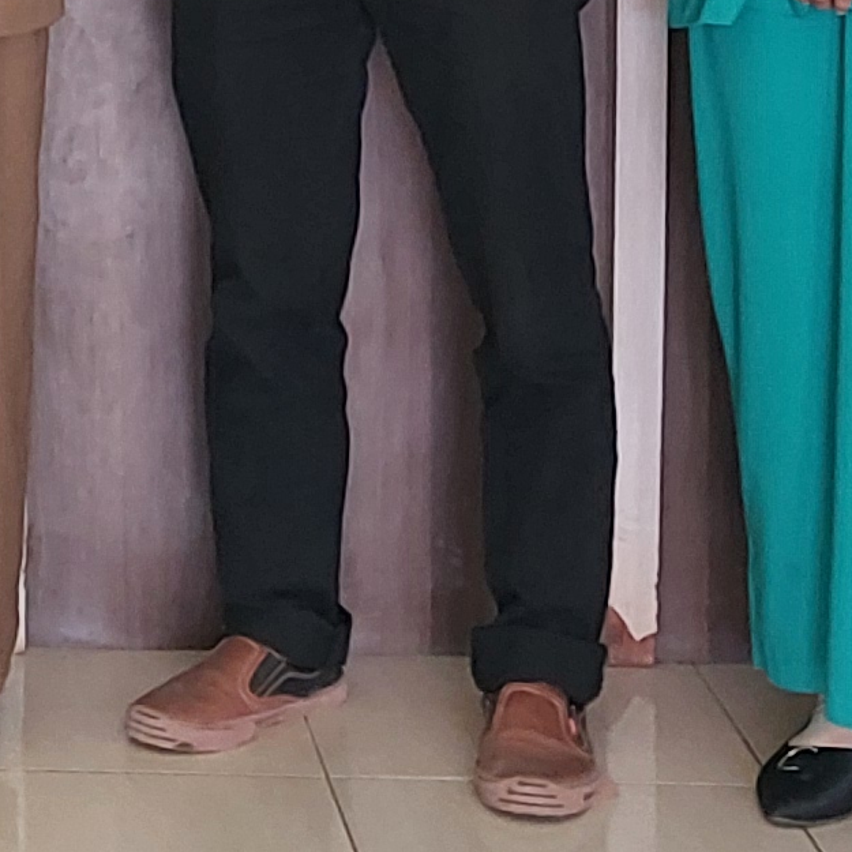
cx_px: -354
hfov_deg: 9.9
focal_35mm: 173
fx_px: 4817
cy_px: -901
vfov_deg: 9.4
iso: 160
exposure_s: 1/50
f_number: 1.8
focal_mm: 4.6
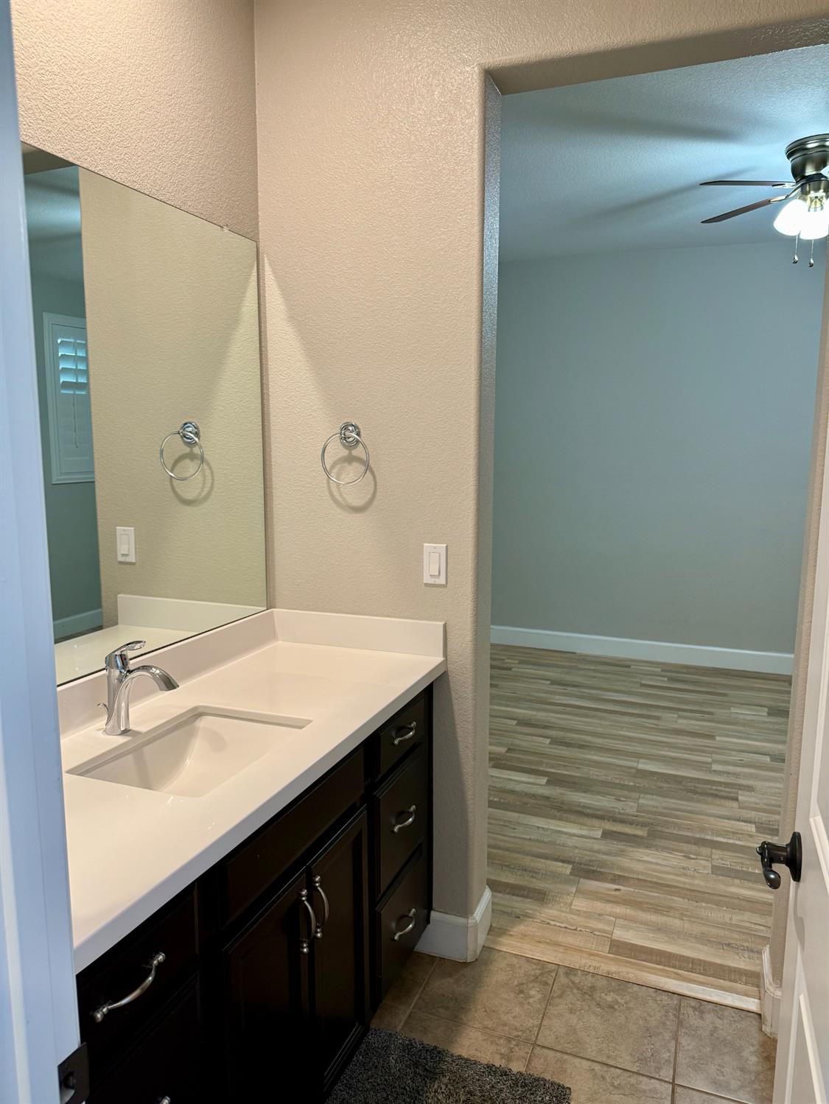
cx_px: 414
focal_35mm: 24
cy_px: 552
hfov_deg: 56.8
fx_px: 766
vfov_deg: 71.6
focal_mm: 6.76
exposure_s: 1/60
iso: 160
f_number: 1.78
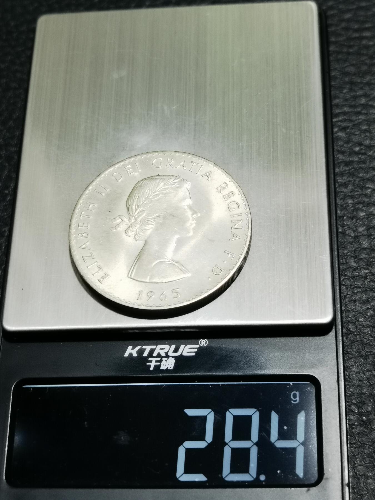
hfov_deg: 22.9
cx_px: 188
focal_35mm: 64
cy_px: 250
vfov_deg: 30.3
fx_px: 924
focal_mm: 6.67
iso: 125
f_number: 1.9
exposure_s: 1/100
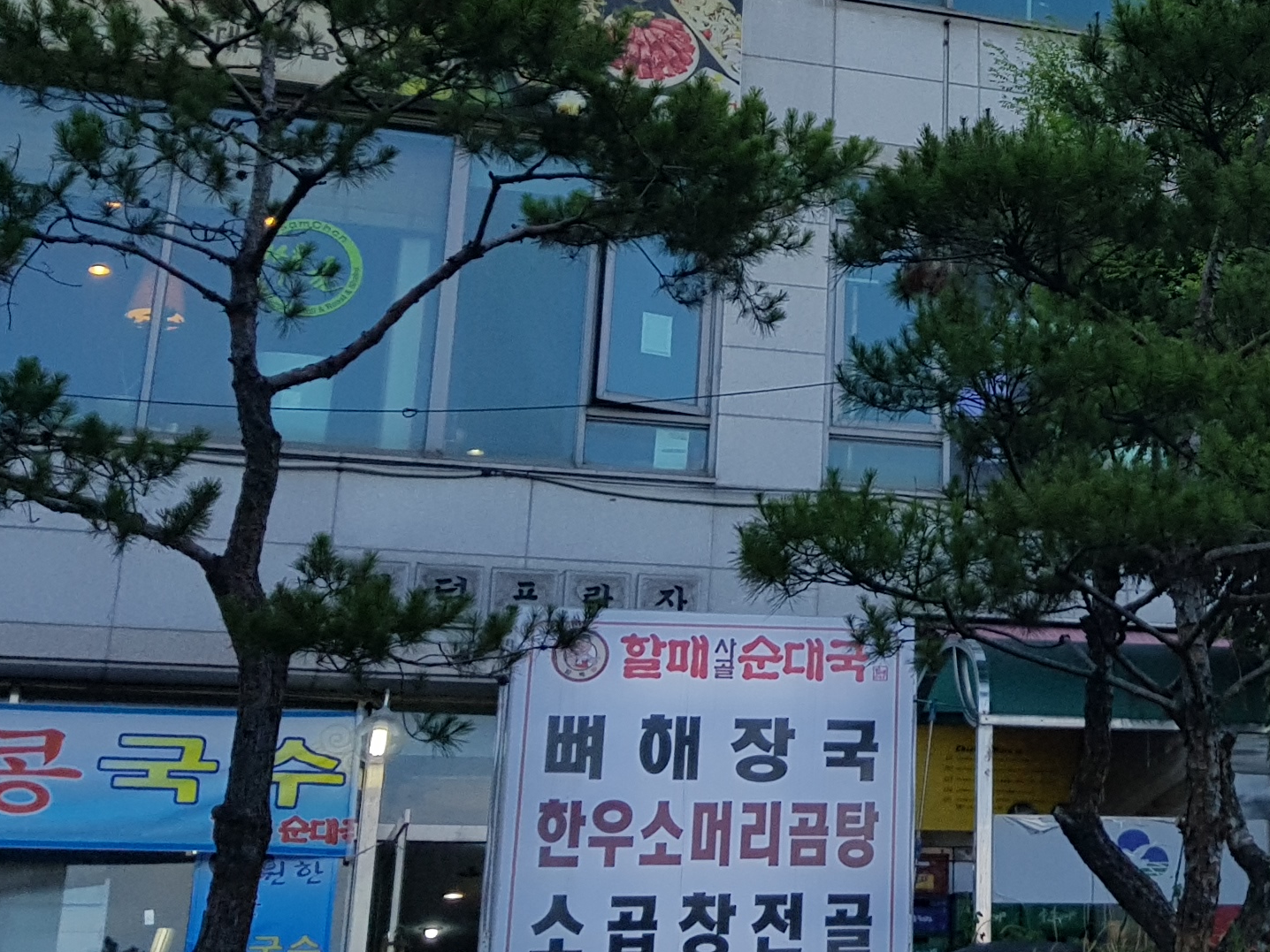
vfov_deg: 19.8
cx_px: 1633
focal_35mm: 73
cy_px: 101
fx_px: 2678
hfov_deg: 23.7
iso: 40
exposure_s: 1/856
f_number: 1.7
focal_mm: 4.2
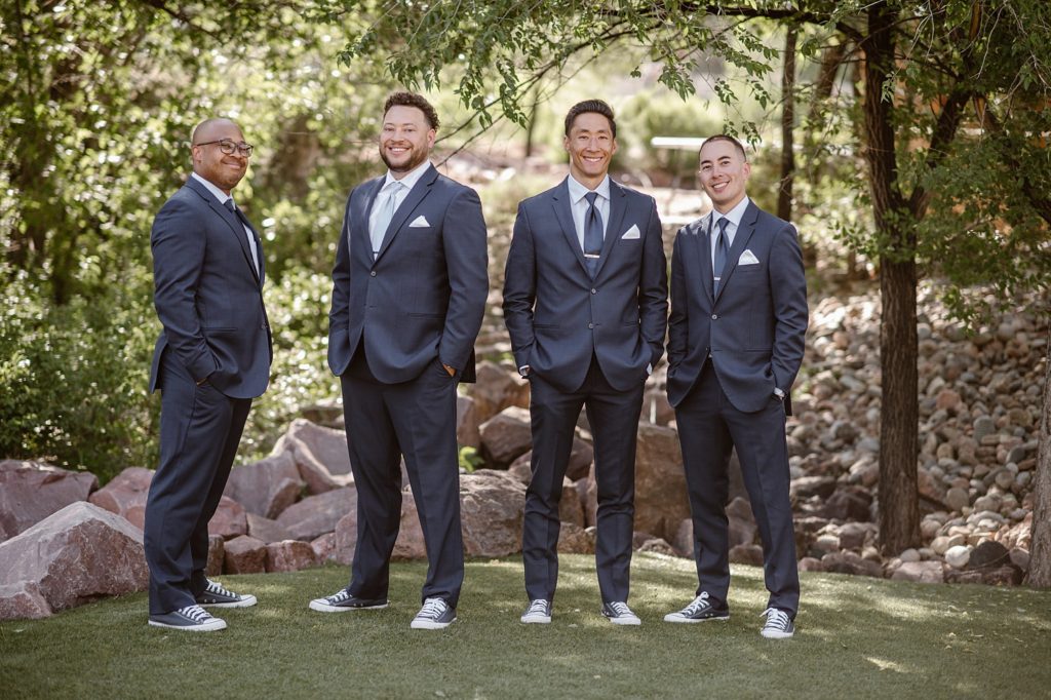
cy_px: 350
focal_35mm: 85
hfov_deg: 23.9
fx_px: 2481
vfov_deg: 16.1
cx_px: 526
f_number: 2
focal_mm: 85
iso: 200
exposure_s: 1/640
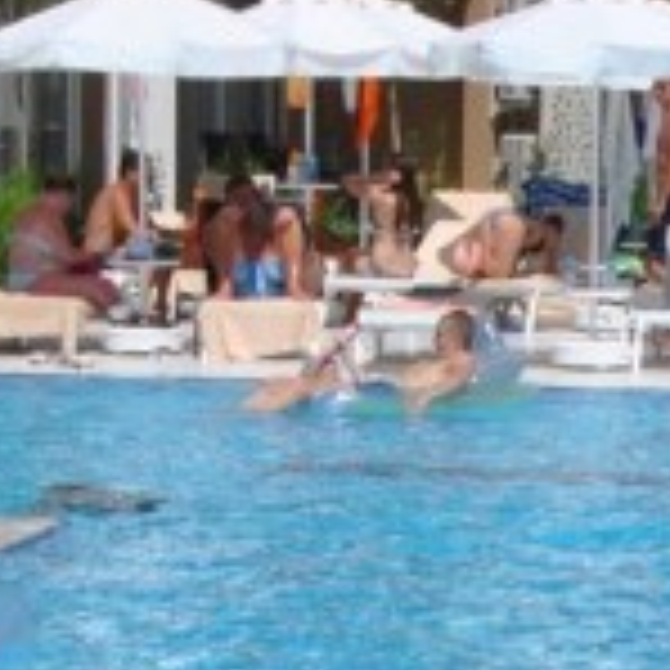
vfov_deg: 7.3
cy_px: 904
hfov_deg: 7.3
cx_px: 924
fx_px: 5168
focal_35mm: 236
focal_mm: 24
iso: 100
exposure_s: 1/320
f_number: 9
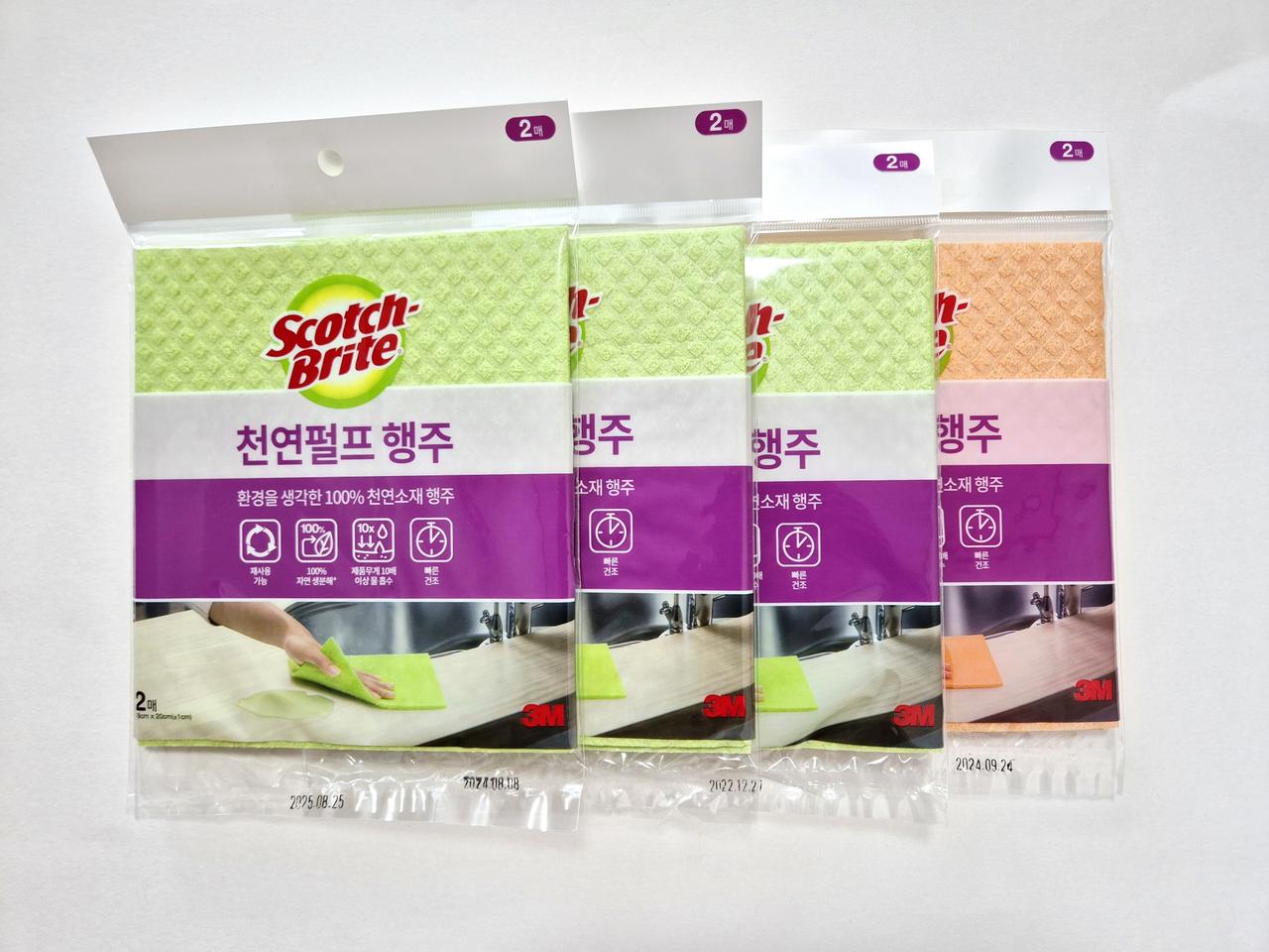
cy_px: 476
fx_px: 843
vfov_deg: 58.9
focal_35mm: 23
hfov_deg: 73.9
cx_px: 634
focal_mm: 5.4
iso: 200
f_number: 1.8
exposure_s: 1/120
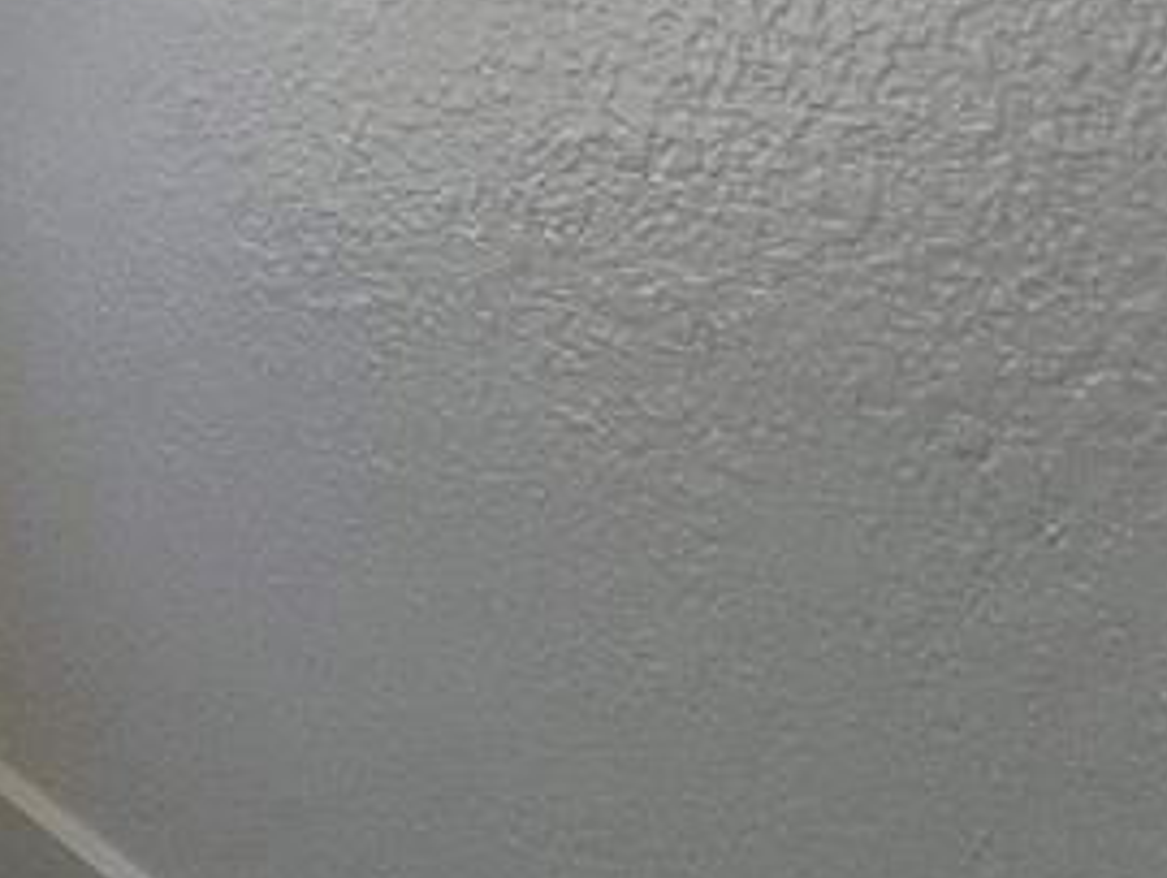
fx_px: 2598
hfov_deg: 18.9
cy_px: 104
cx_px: -977
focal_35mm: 77
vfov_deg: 18.9
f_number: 1.8
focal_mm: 1.57
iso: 32
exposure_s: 1/120
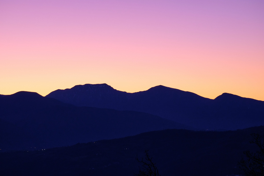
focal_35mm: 127
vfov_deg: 10.8
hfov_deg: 16.1
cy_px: 88
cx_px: 132
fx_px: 931
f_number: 8
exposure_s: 1/20
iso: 640
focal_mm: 84.8
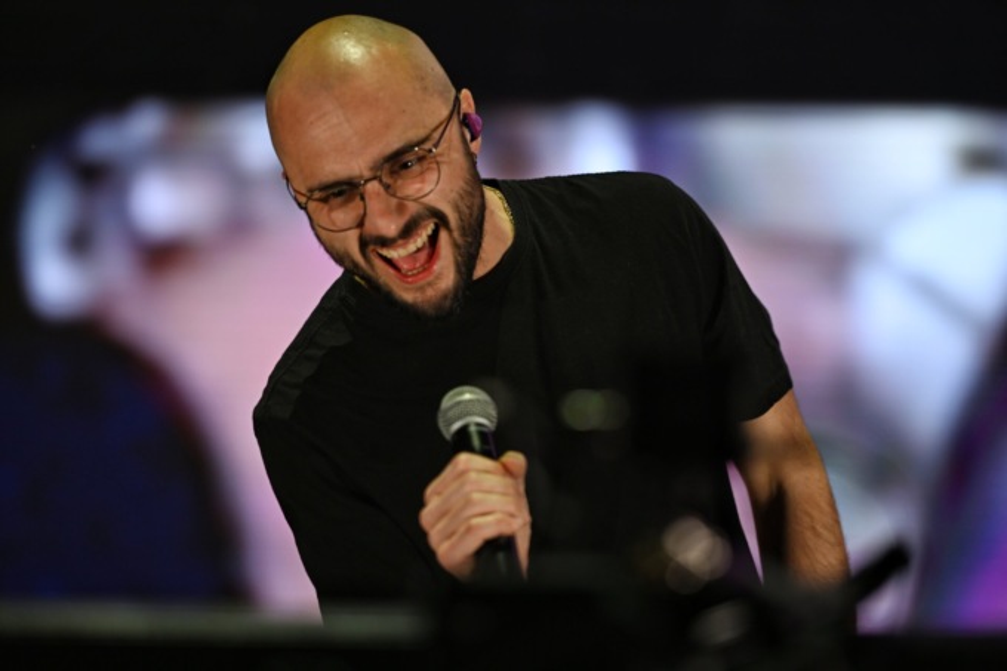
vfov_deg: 7.4
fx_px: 5173
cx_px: 504
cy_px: 336
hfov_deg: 11.1
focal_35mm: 185
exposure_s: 1/500
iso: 500
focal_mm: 185
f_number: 3.2
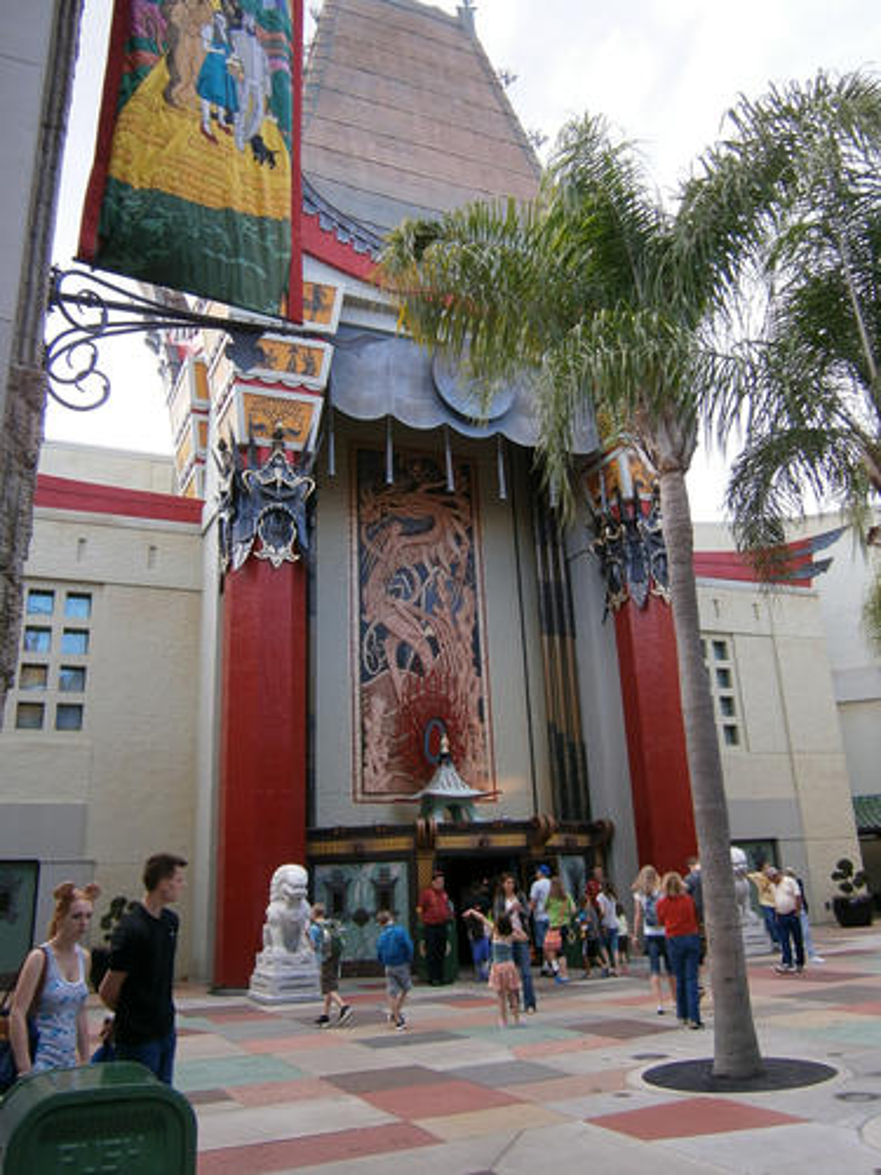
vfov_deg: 67.3
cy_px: 588
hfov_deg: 53.1
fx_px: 882
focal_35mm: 26
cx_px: 440
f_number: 2.8
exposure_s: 1/200
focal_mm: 4.7
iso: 80
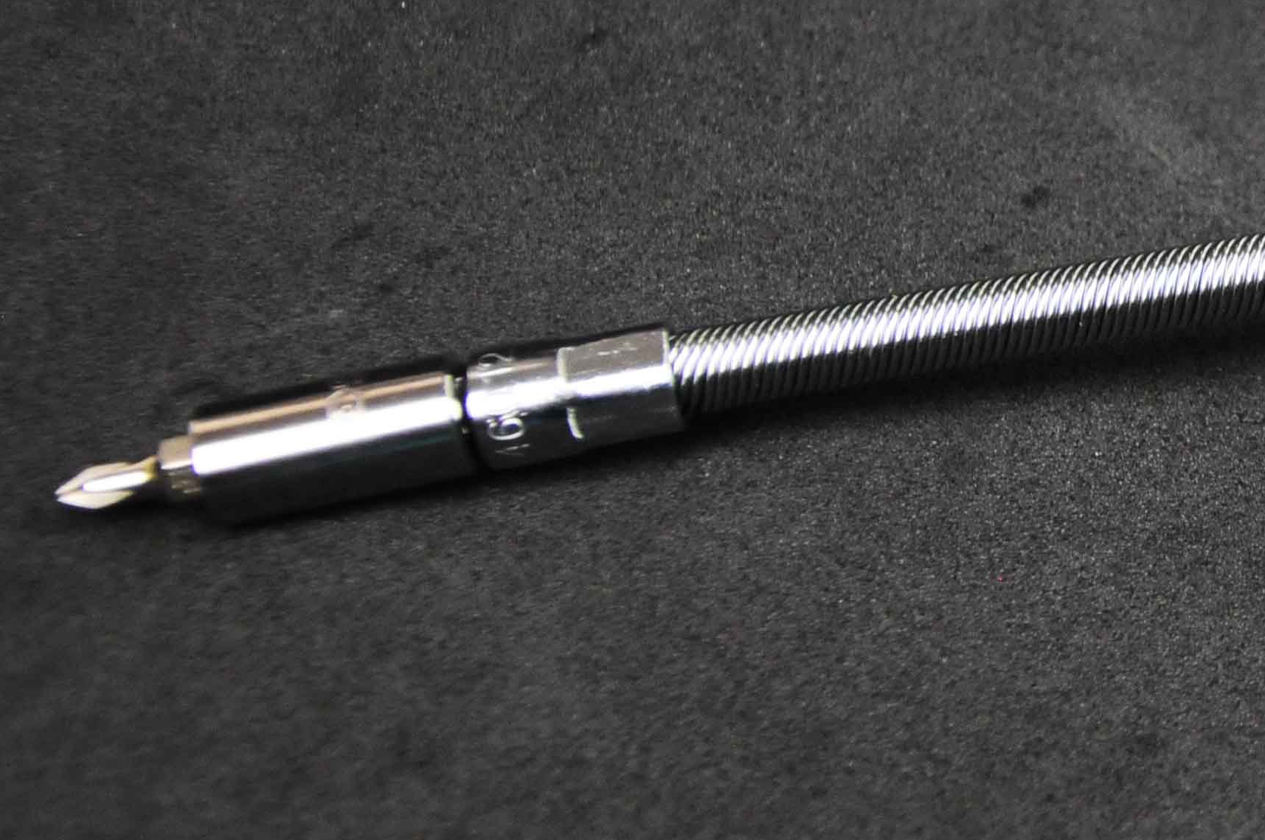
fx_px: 5264
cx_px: 1427
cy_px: 148
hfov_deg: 13.4
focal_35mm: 150
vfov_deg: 9.1
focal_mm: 40
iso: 1000
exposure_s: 1/100
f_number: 4.5
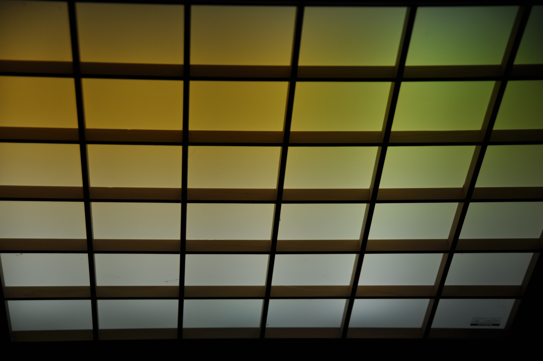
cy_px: 180
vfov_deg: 14.0
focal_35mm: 98
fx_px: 1469
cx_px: 272
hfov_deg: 20.9
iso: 200
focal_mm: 65
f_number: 5.3
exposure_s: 1/800
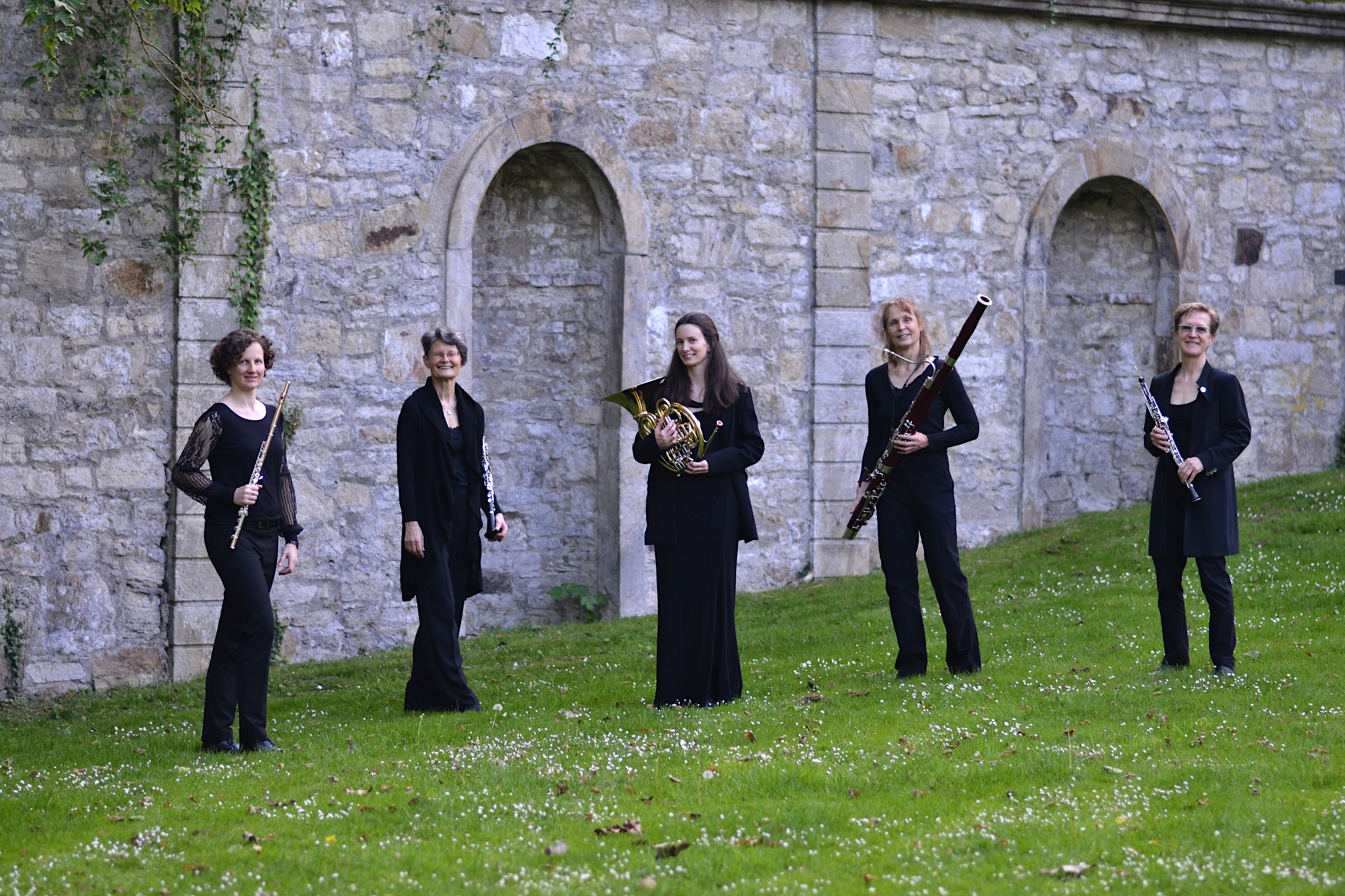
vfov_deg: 10.8
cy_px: 448
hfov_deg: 16.1
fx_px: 4763
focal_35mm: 128
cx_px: 672
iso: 200
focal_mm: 85
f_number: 2.2
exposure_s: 1/500
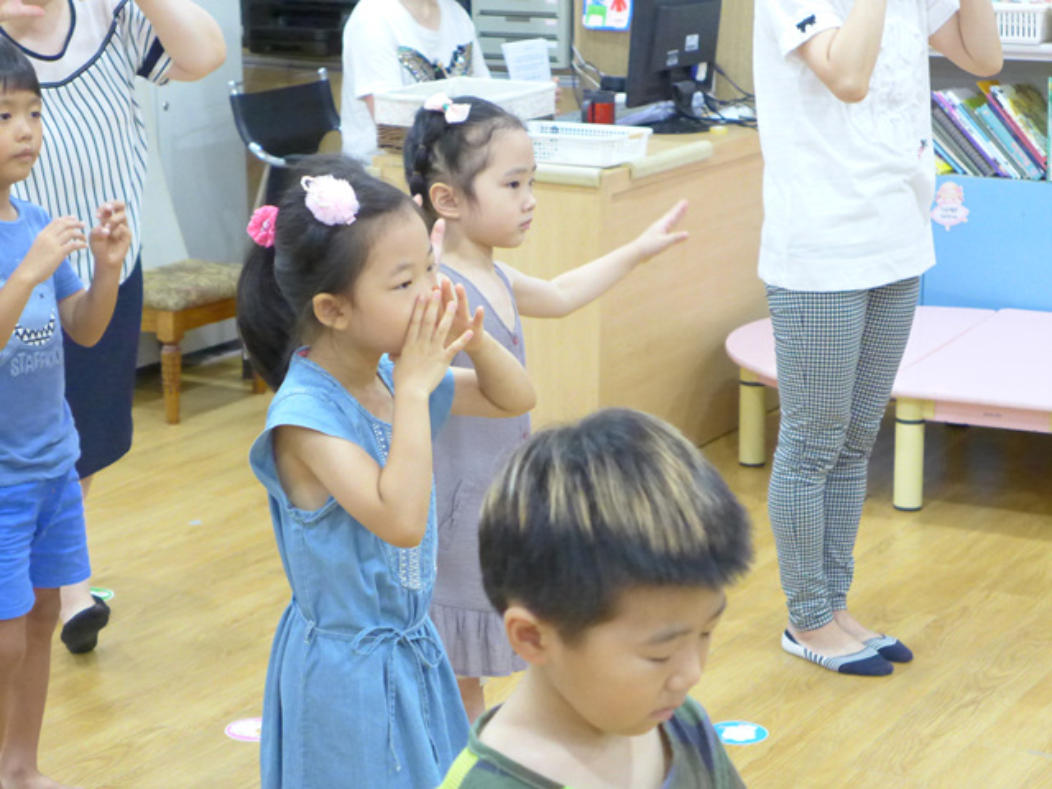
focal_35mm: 80
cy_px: 394
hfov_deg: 24.4
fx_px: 2431
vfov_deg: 18.4
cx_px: 526
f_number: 2.2
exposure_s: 1/250
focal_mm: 15.7
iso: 1600
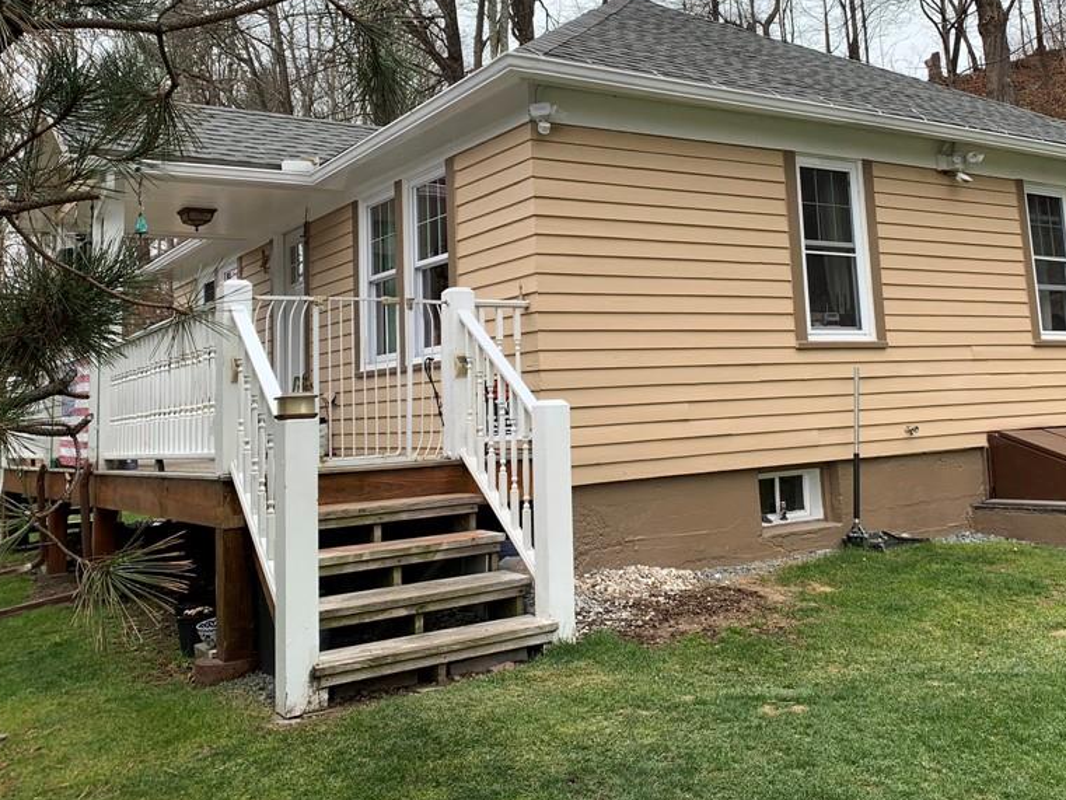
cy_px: 269
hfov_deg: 52.5
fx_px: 1078
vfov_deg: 40.2
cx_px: 605
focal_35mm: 35
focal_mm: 4.25
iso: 25
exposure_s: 1/154
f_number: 1.8
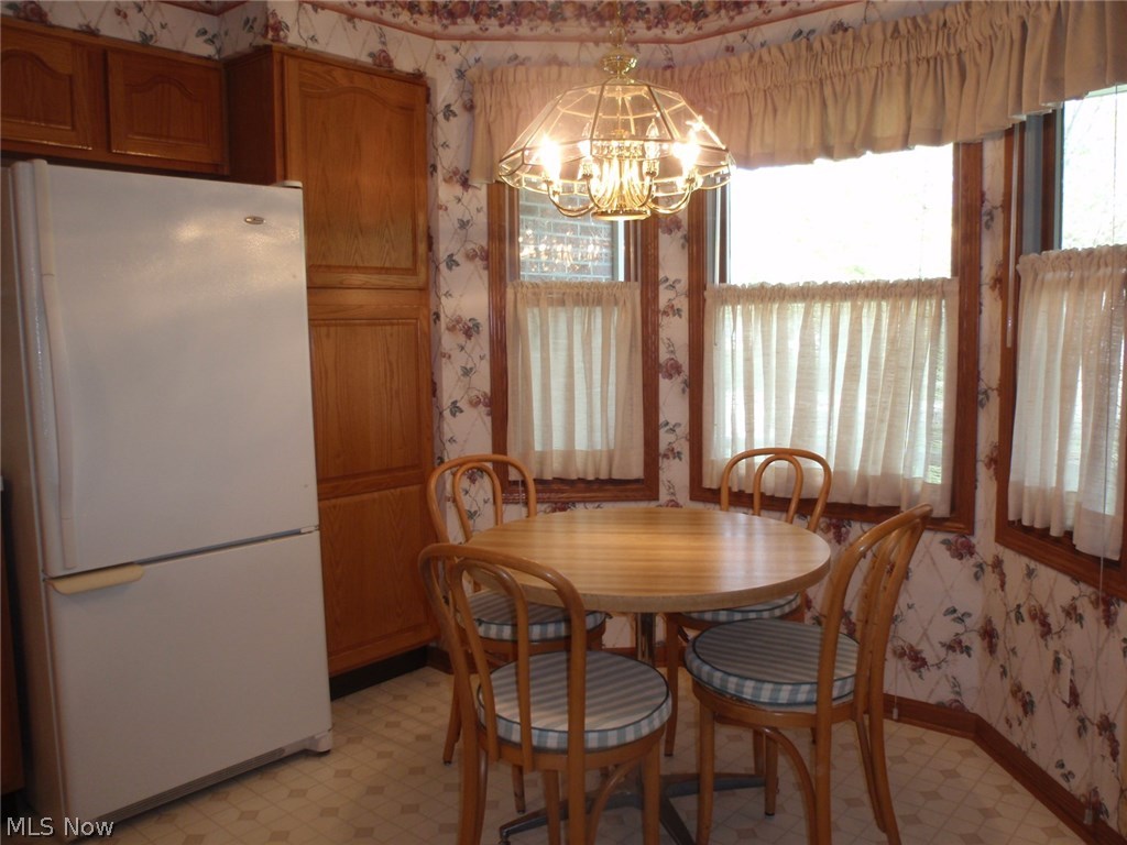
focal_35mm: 28
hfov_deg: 63.4
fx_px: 912
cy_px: 422
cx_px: 564
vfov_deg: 49.7
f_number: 3.2
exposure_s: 1/30
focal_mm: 5
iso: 100
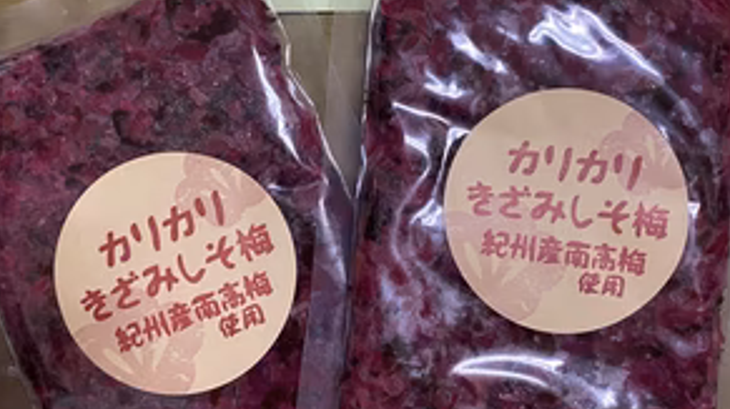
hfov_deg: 51.6
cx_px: 356
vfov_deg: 30.2
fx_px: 754
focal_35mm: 39
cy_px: 146
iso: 400
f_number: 1.8
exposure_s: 1/50
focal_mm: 4.25
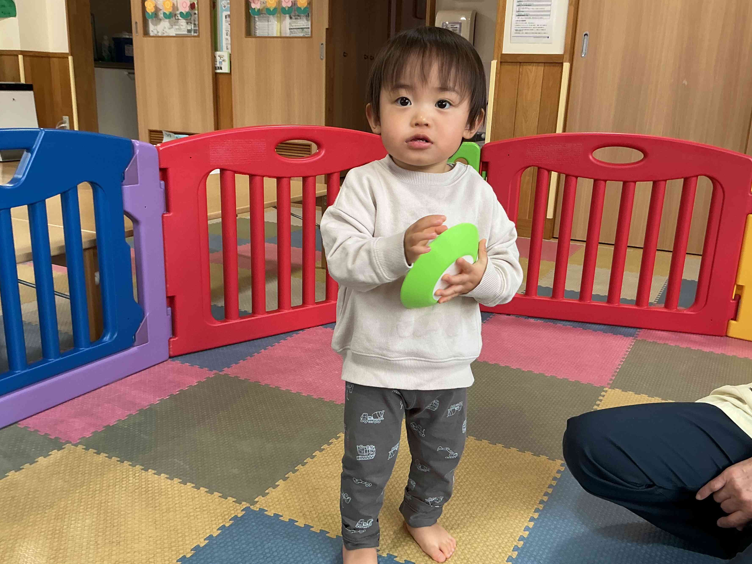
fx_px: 717
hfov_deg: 55.3
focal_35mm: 33
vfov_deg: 42.9
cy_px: 297
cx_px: 387
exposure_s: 1/60
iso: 40
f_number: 1.8
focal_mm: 3
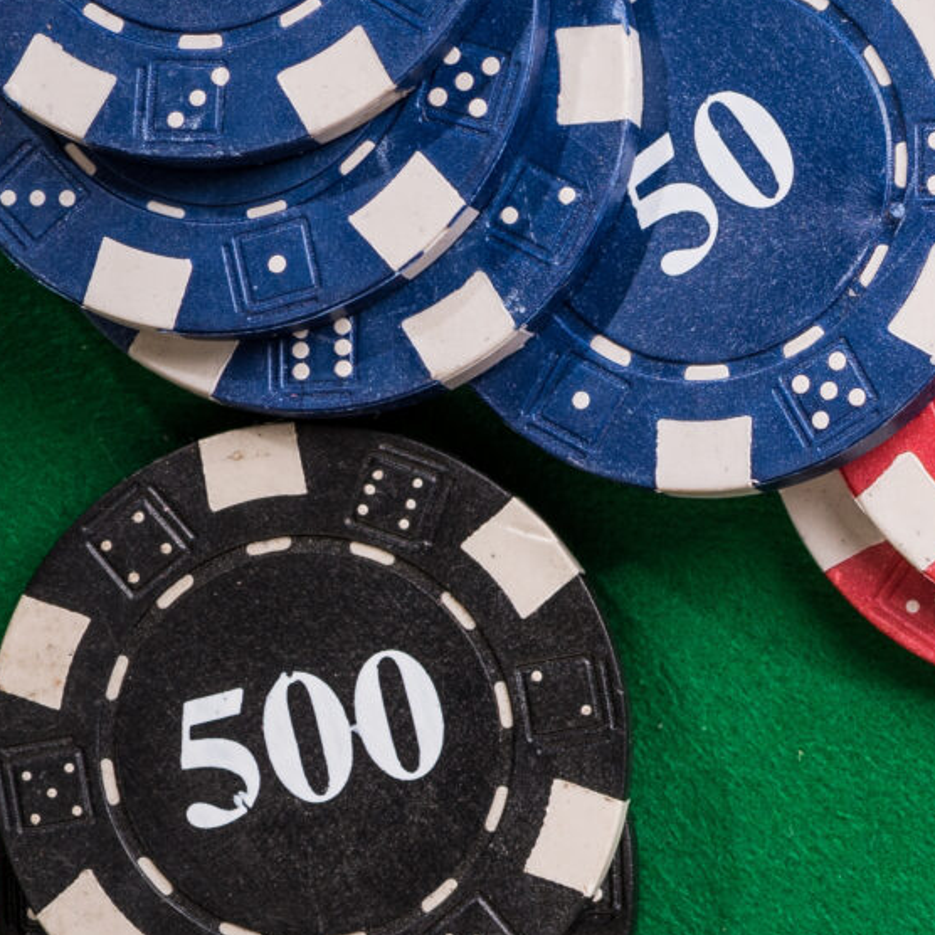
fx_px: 12560
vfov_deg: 4.3
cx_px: 1956
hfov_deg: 4.2
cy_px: 620
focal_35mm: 411
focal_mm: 105
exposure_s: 1/125
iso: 100
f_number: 9
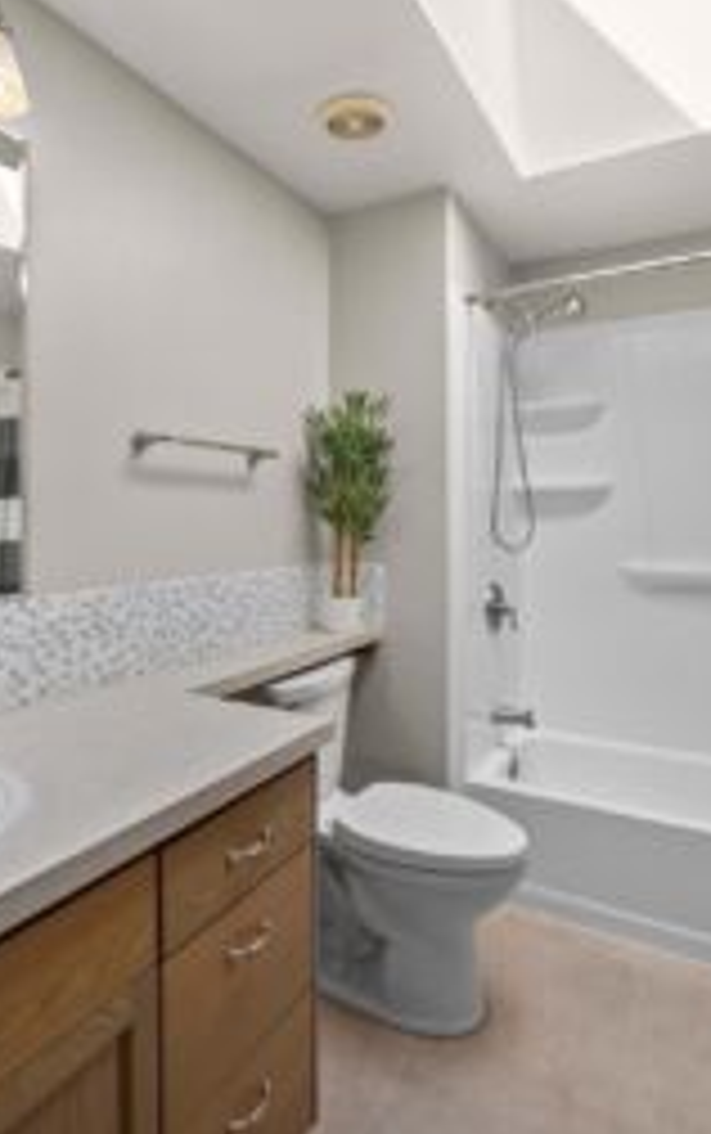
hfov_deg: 57.0
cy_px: 556
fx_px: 650
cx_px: 292
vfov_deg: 82.2
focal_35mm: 21
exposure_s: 1/25
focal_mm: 13
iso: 1000
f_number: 7.1
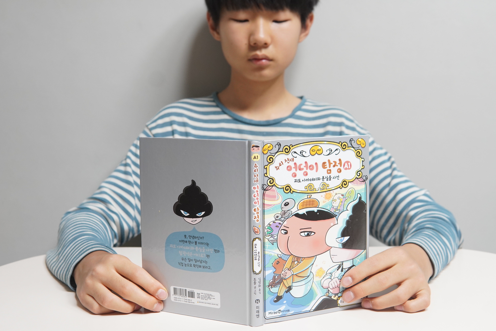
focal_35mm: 45
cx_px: 248
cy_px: 166
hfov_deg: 43.6
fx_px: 620
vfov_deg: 29.9
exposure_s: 1/50
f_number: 5
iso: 1000
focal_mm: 30
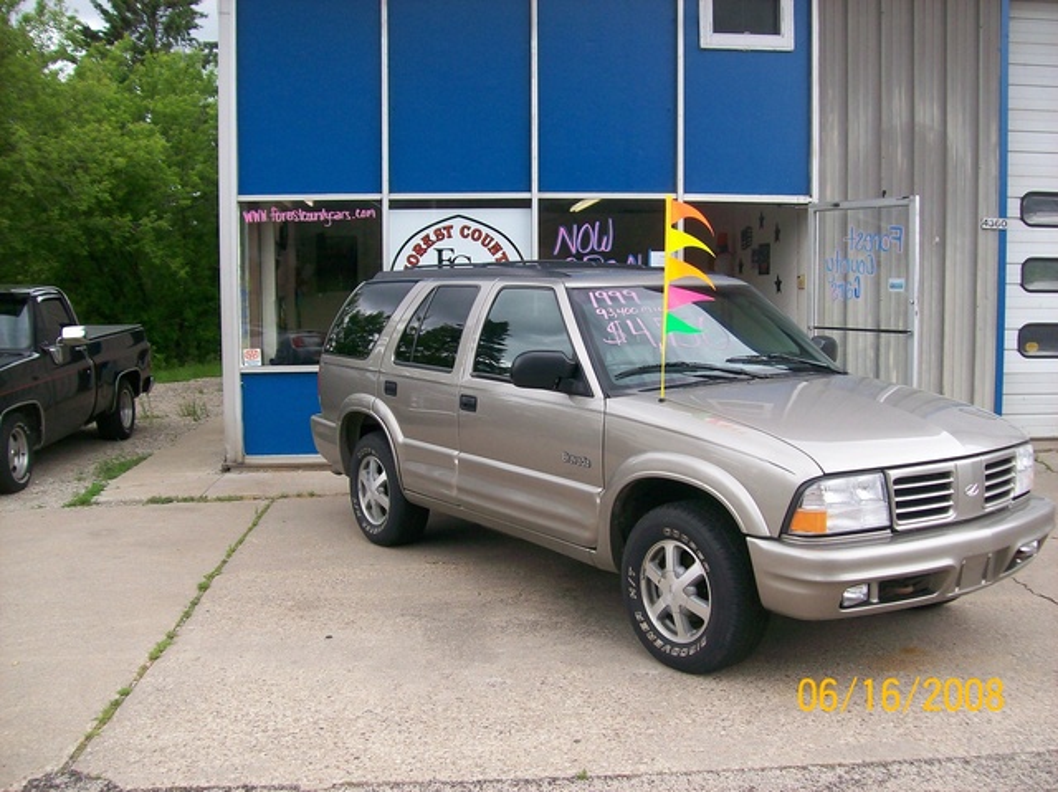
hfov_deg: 51.4
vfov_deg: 39.6
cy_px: 396
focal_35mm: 36
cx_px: 529
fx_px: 1099
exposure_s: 1/420
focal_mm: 6
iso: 80
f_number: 2.7
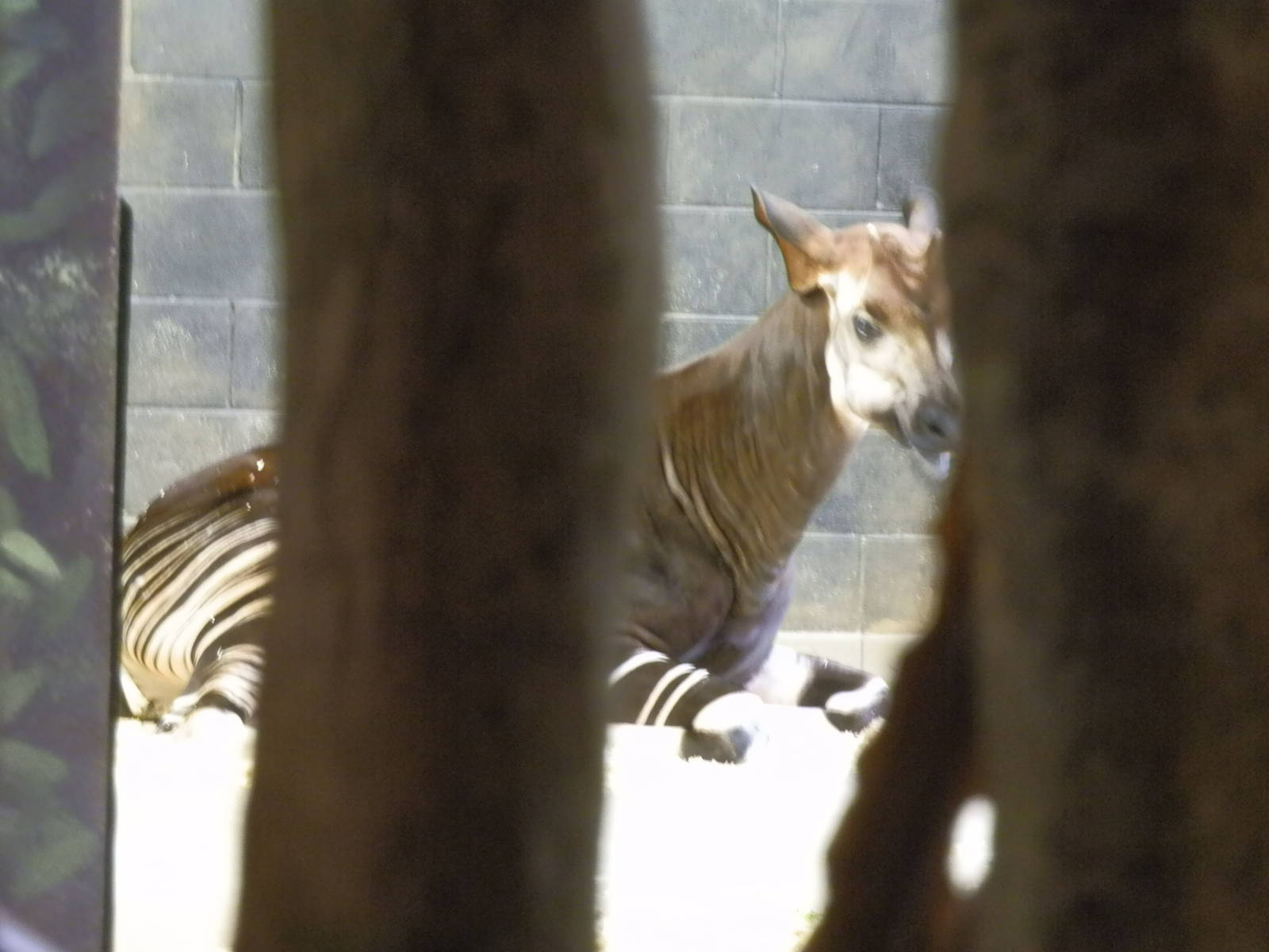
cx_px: 634
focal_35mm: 210
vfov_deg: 7.1
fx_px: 7698
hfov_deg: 9.4
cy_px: 476
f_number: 4.6
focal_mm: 37.58
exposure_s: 1/3
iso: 400
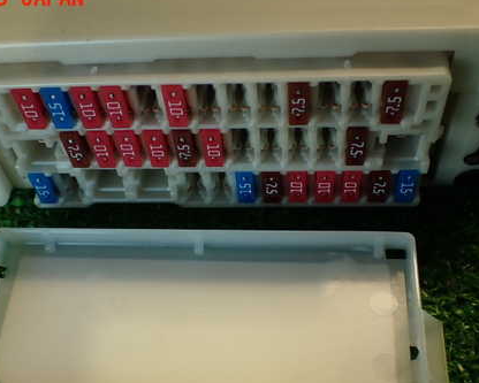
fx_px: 638
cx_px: 220
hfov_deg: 41.1
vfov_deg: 33.3
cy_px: 243
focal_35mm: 45
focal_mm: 5.79
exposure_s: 1/60
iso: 200
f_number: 2.4
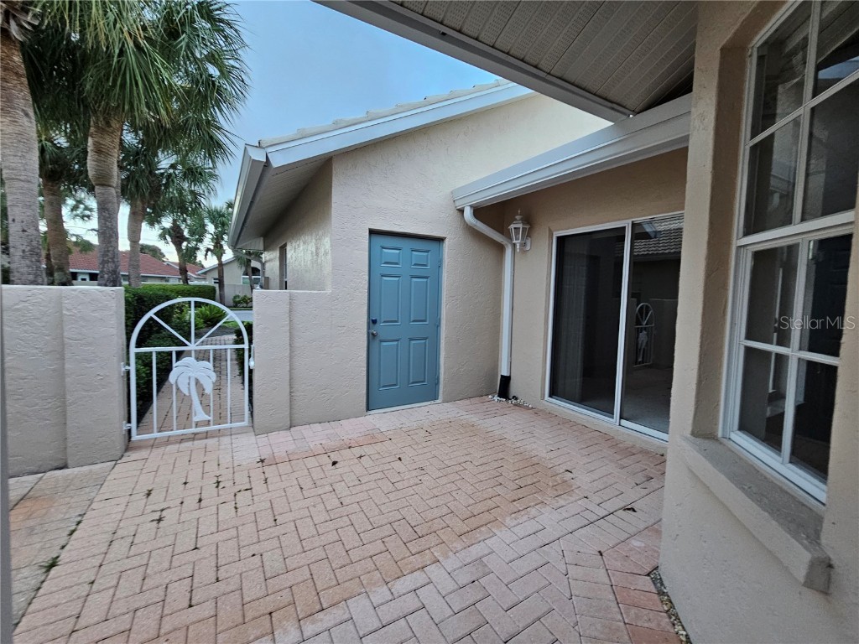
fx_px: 323
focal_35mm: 13
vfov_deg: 89.9
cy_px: 322
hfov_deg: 106.2
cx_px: 430
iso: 320
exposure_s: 1/100
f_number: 2.2
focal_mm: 2.2
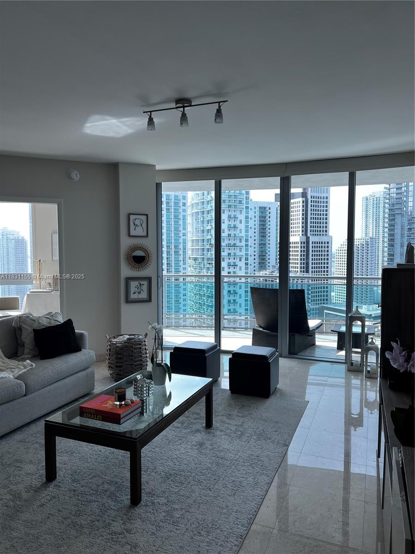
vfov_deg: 67.3
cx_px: 208
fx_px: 416
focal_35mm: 26
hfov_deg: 53.1
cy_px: 277
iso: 50
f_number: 1.5
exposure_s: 1/344
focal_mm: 5.7
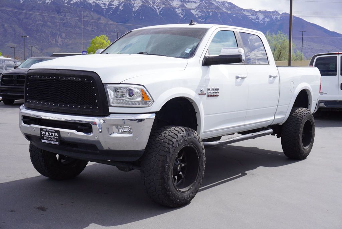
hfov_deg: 41.1
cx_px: 171
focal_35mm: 48
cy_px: 114
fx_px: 456
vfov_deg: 28.1
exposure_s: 1/125
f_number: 10
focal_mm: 32
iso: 100
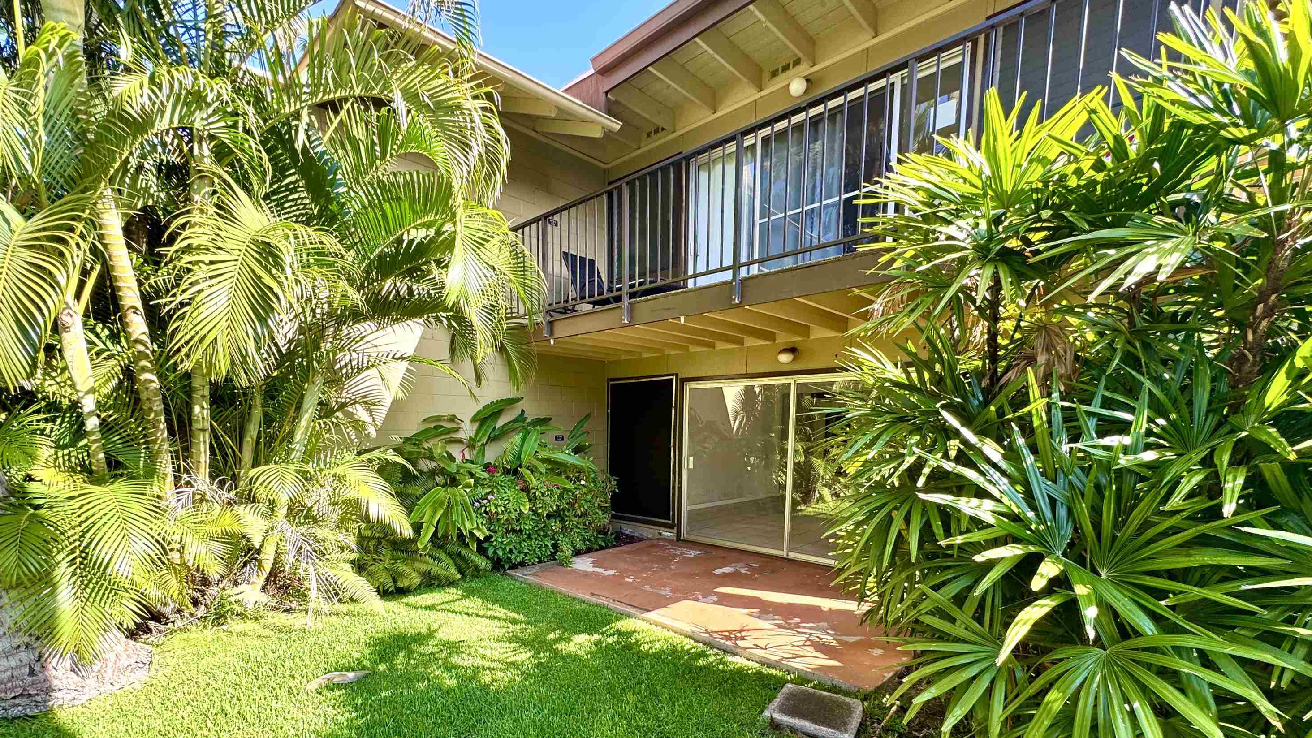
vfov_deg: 65.1
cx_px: 635
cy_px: 500
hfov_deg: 99.3
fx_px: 557
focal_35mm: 16
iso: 40
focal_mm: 2.22
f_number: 2.2
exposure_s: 1/116
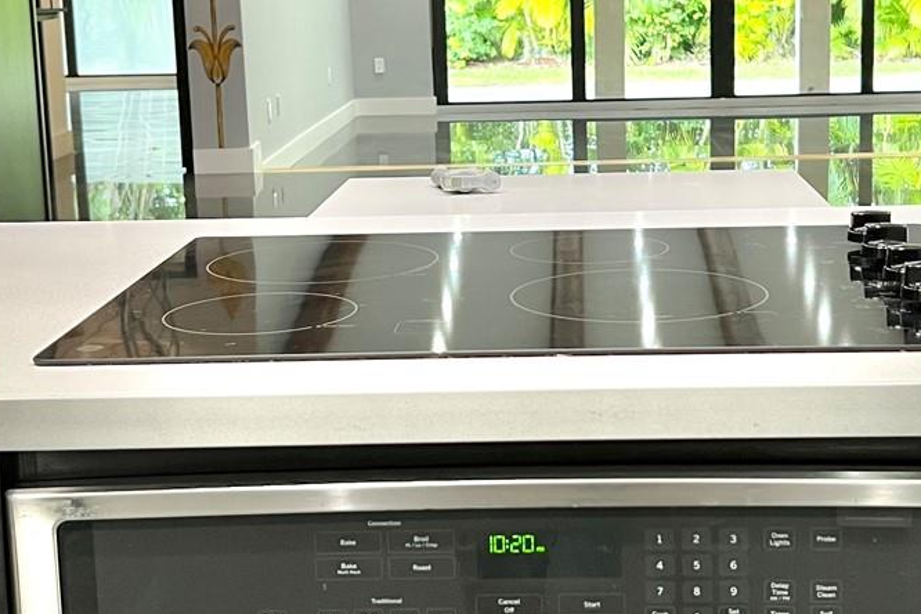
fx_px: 1663
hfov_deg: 30.9
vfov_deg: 20.9
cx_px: 560
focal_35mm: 65
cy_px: 210
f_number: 1.5
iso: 80
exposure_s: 1/60
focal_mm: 5.7
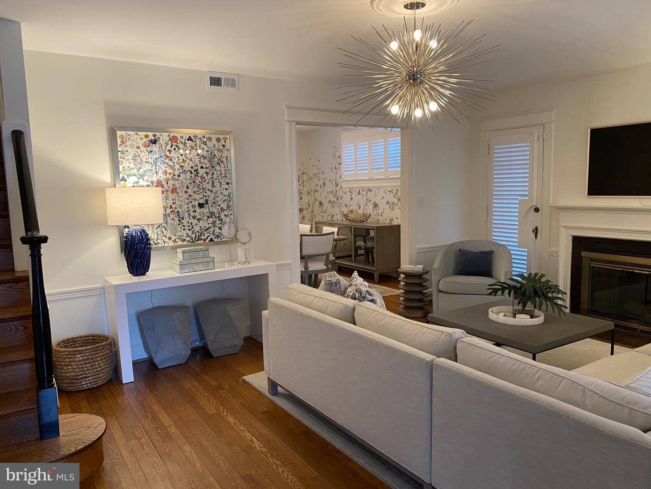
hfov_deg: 67.3
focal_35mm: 26
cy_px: 244
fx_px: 489
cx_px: 326
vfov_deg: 53.1
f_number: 1.8
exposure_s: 1/60
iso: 200
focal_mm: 4.25
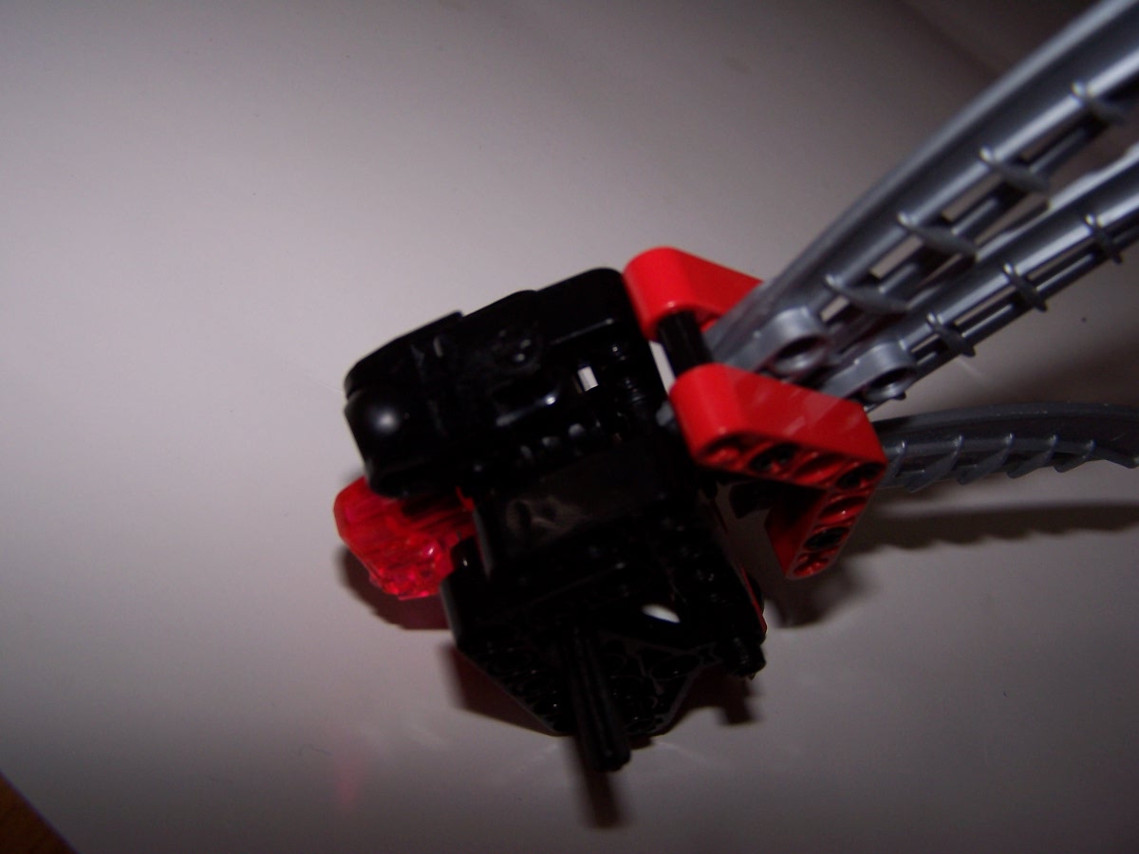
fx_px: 1250
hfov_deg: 49.0
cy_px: 427
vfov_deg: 37.7
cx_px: 570
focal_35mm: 38
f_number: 2.8
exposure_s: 1/60
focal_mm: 6.3
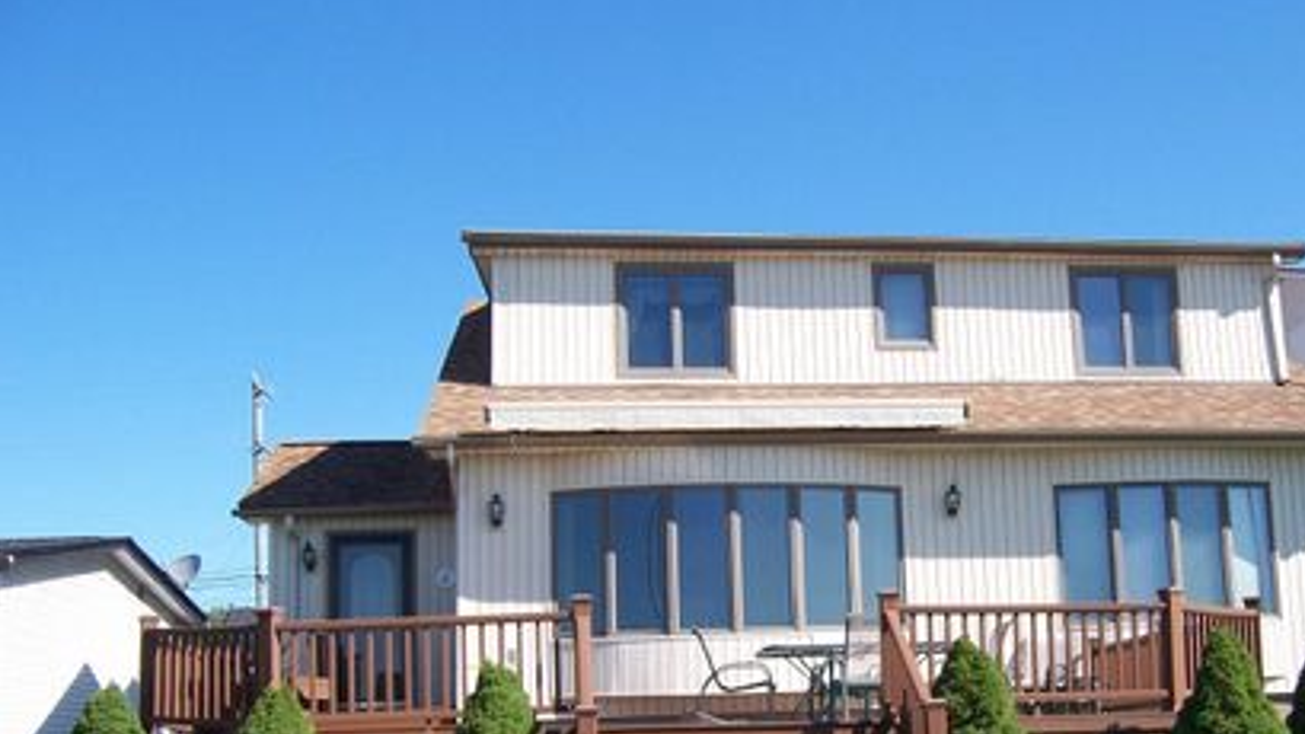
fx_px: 1522
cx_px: 794
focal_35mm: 44
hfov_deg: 46.1
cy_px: 471
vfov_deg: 27.0
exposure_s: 1/500
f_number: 3.4
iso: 80
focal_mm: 5.5
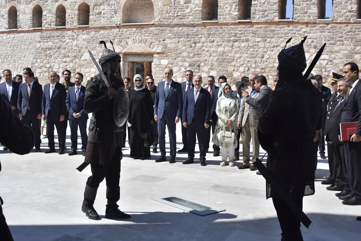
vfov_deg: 31.9
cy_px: 120
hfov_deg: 46.4
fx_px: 421
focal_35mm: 42
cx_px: 180
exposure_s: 1/8000
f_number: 5.6
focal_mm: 28
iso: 800
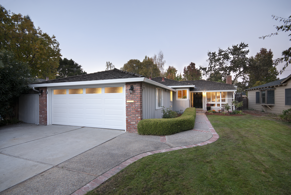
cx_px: 146
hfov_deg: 92.4
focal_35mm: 17
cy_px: 98
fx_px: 140
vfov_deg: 69.8
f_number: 8
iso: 100
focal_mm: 11.5
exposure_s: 1.5
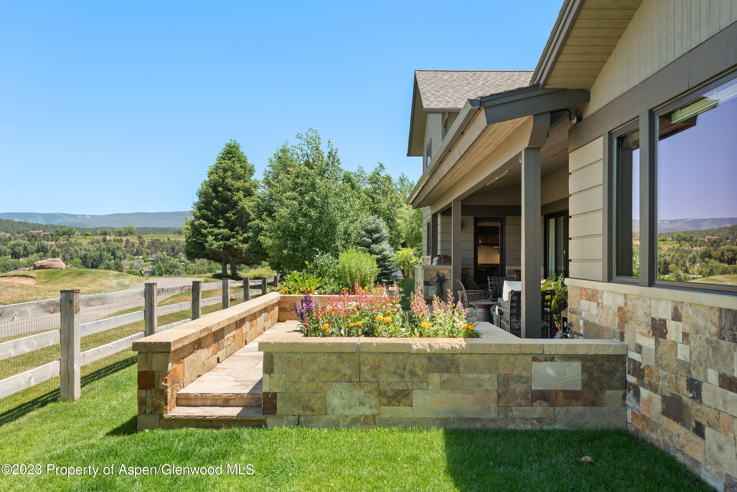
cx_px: 368
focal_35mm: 30
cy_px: 246
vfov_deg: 43.6
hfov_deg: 61.9
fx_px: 614
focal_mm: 30
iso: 100
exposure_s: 1/40
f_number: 7.1
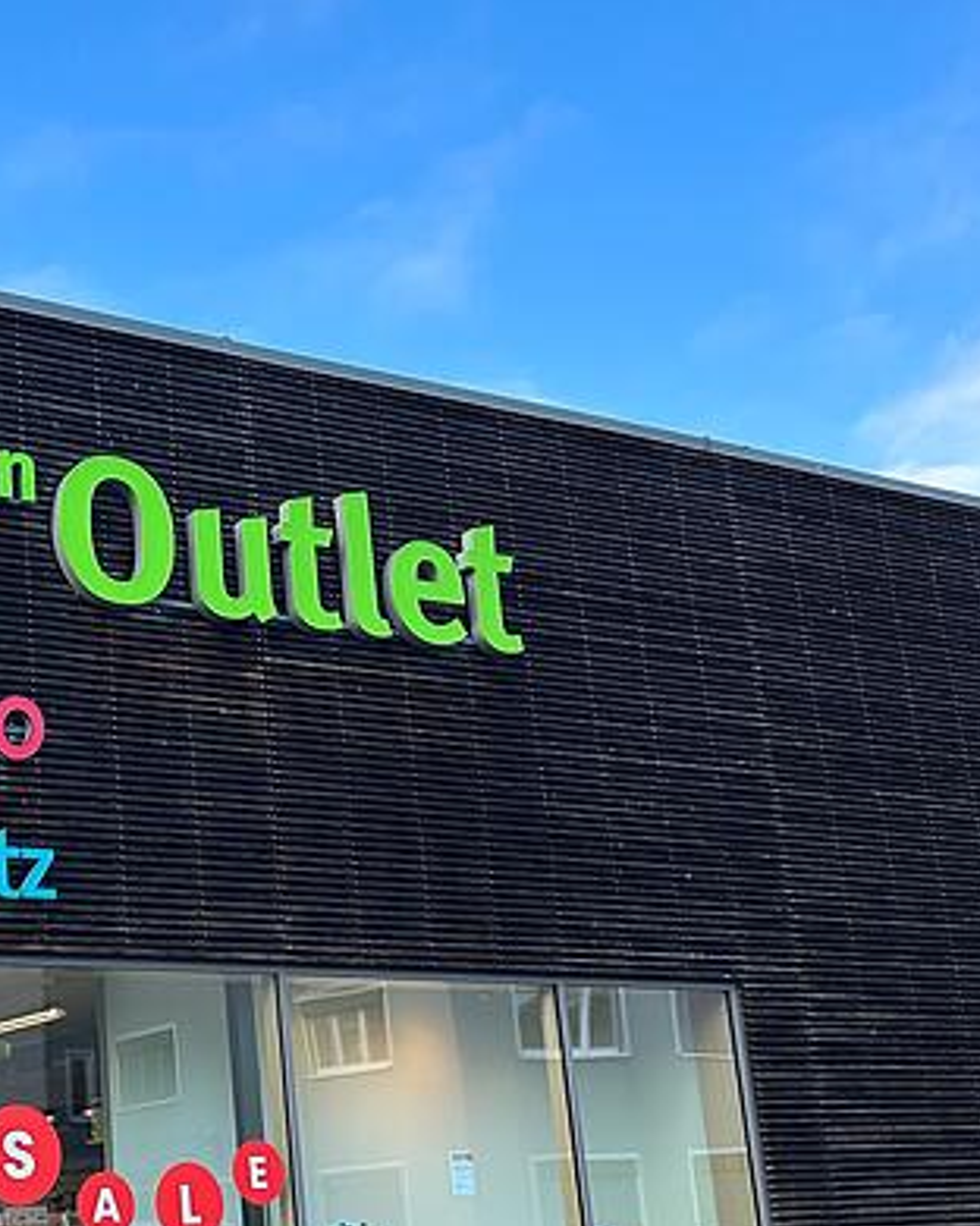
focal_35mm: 52
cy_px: 729
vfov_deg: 35.9
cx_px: 41
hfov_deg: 27.7
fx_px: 1885
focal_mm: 5.7
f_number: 1.5
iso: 50
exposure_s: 1/894
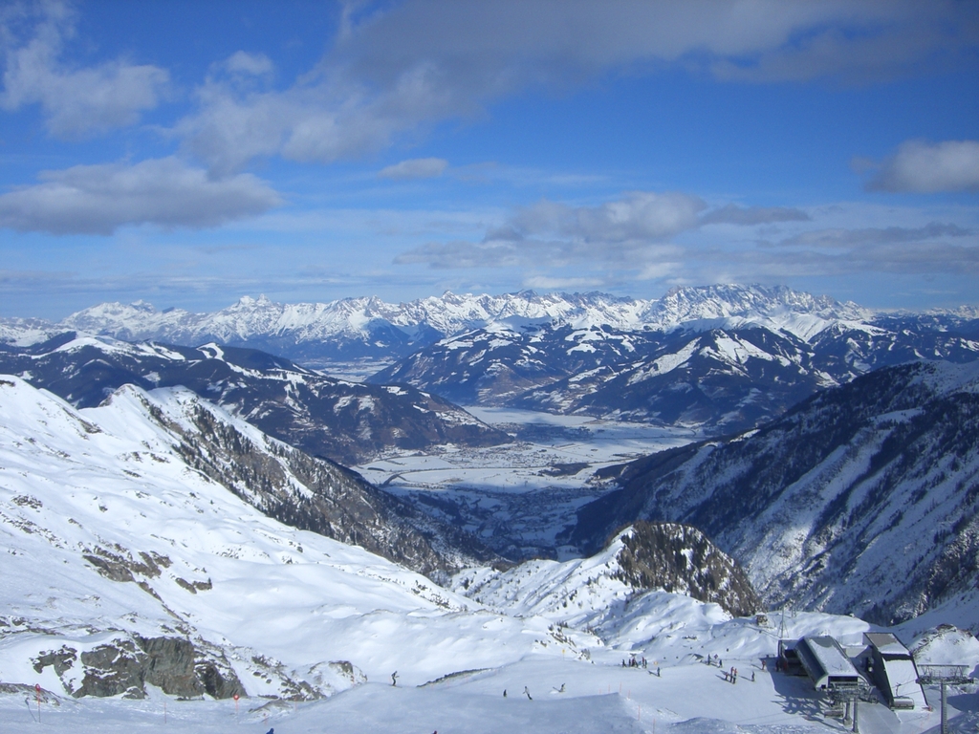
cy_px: 367
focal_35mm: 38
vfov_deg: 37.7
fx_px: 1075
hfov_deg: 49.0
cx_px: 490
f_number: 4.3
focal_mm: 6.2
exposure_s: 1/2000
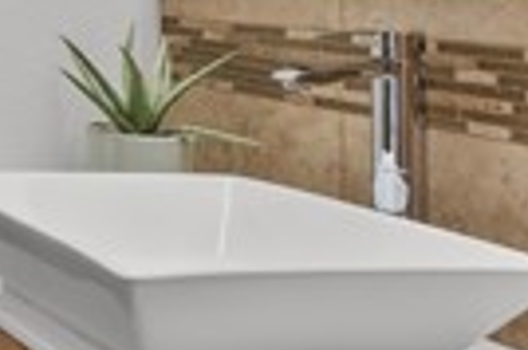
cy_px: -26
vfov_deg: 19.5
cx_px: -508
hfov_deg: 19.2
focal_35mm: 67
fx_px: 981
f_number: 9
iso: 100
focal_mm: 14
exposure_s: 1/2
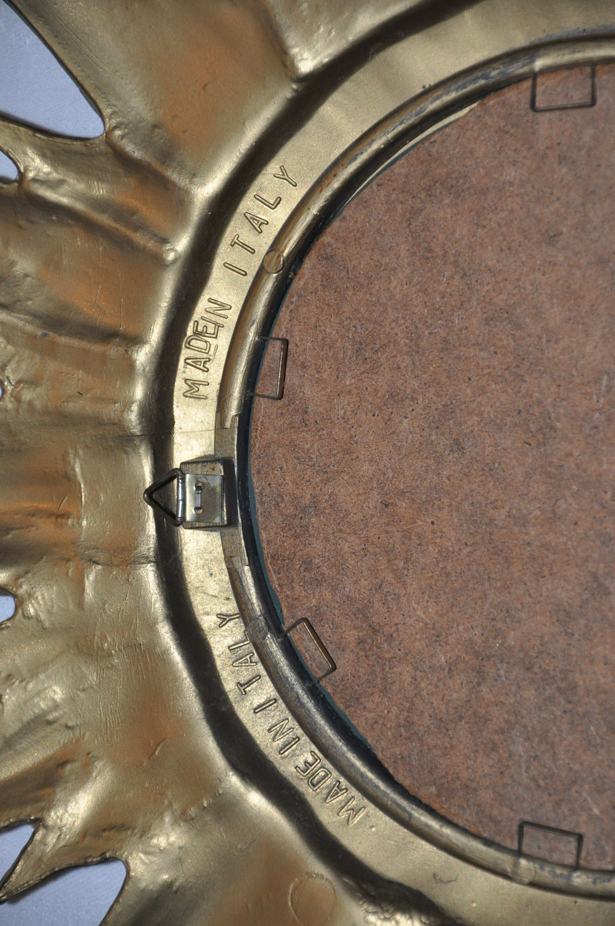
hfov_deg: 8.7
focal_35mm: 158
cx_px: 308
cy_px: 463
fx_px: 4046
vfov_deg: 13.1
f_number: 5.6
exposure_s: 1/60
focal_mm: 105
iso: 800
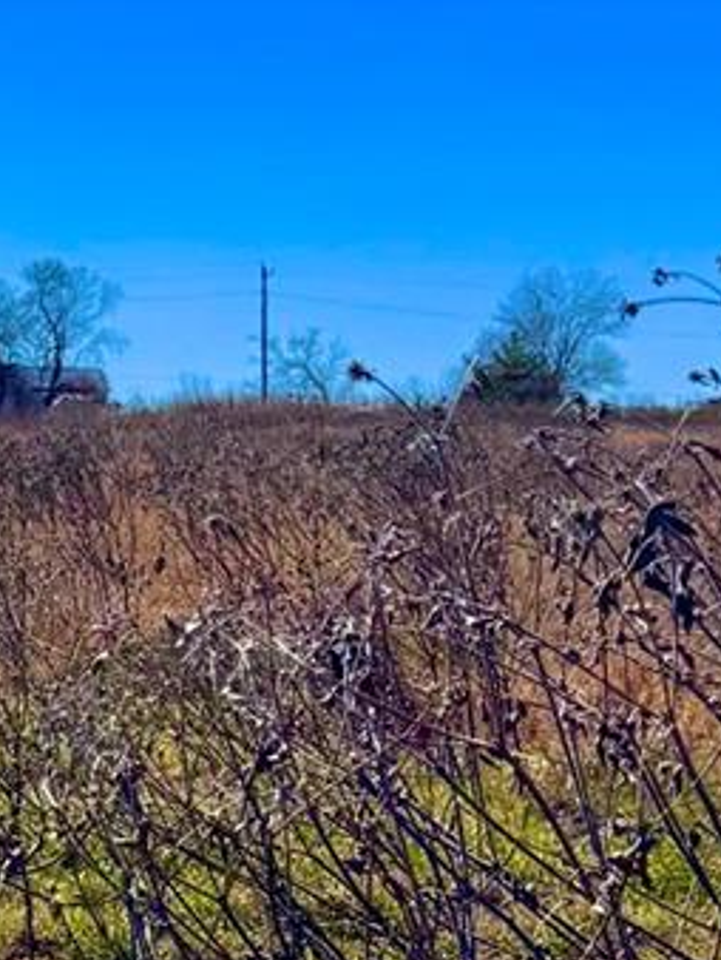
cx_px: -466
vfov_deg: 17.9
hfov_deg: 12.7
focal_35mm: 109
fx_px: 3023
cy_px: 721
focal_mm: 6.76
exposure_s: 1/7937
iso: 80
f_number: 1.78
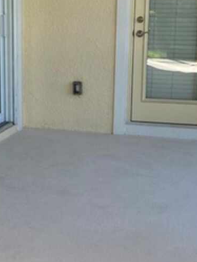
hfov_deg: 16.5
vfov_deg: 22.0
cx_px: 52
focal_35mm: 89
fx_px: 675
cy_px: 138
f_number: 1.8
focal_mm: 4.25
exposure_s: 1/268
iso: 32
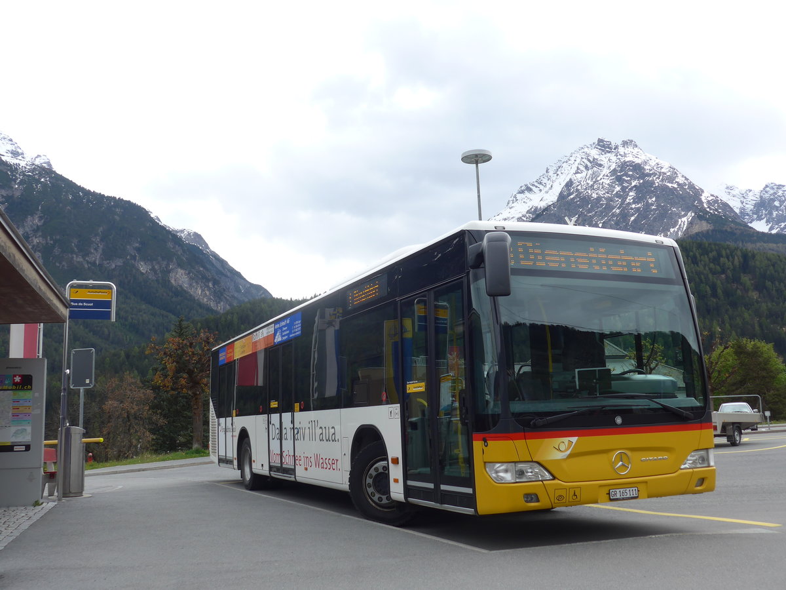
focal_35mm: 34
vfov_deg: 41.8
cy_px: 295
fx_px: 772
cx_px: 393
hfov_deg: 54.0
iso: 80
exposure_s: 1/1000
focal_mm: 7
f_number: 2.8
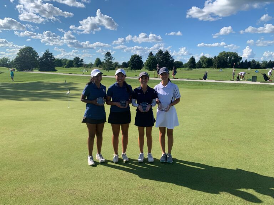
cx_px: 137
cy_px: 102
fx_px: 206
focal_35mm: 26
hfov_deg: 67.3
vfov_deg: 53.1
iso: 25
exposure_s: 1/2309
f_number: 1.8
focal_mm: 4.25
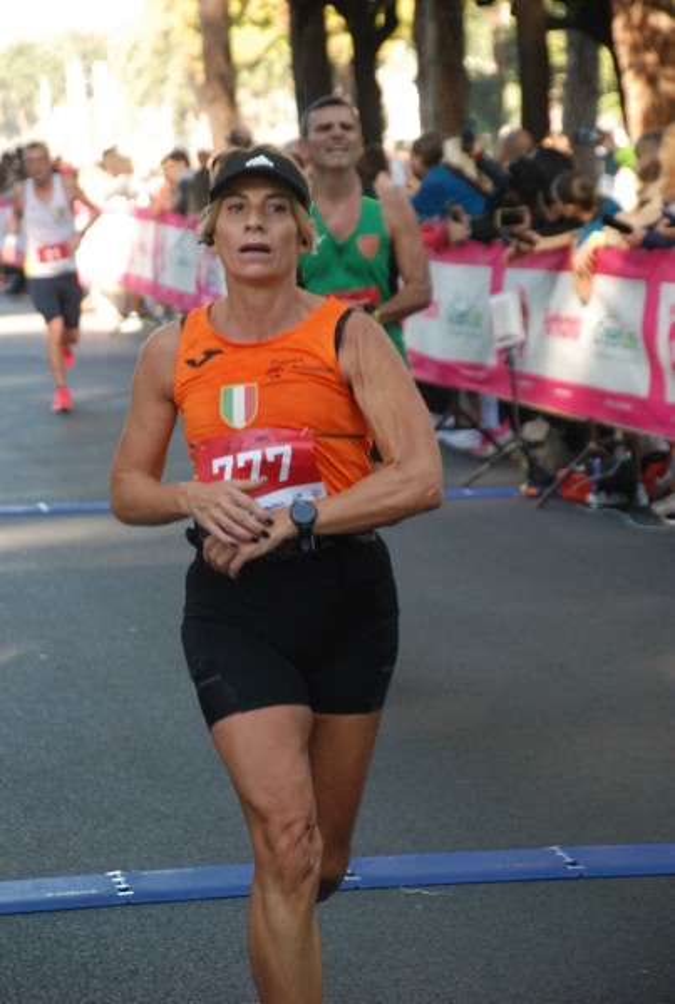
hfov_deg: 9.7
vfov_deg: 14.4
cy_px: 502
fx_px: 3987
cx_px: 338
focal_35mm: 142
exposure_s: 1/250
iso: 1000
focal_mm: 95
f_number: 5.6
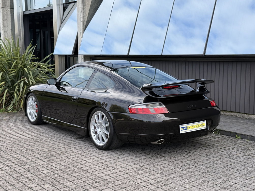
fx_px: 361
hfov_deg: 38.9
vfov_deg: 29.7
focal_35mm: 49
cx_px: 126
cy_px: 96
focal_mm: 6.76
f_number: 1.78
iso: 80
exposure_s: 1/837
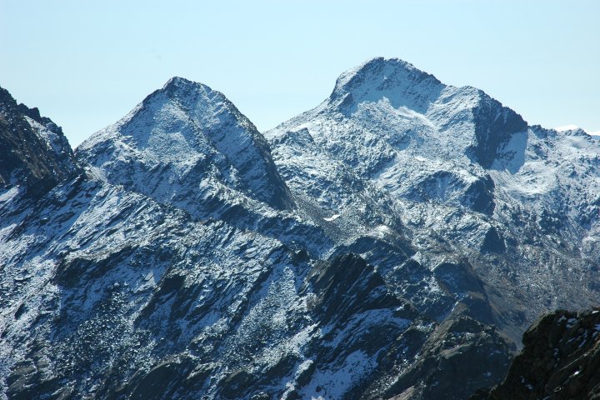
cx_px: 300
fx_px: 1750
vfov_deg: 13.0
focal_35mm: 105
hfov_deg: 19.5
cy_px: 200
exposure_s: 1/400
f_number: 11
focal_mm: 70
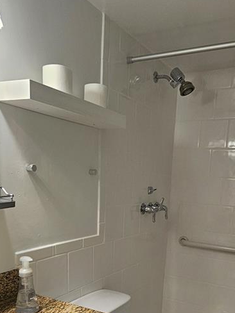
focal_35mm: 32
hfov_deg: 44.0
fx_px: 290
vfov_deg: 52.9
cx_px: 137
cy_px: 253
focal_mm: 2.2
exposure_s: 1/60
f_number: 2.2
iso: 80
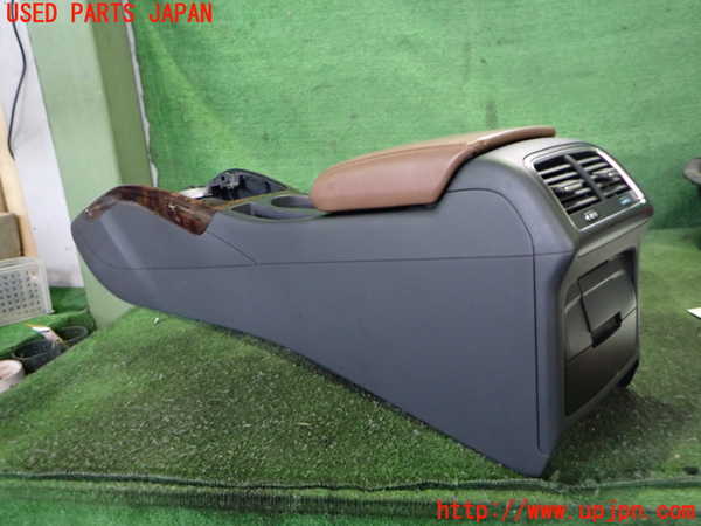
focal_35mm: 25
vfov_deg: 54.9
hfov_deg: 69.4
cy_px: 263
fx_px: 506
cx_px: 350
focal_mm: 4.5
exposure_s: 1/30
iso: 640
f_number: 2
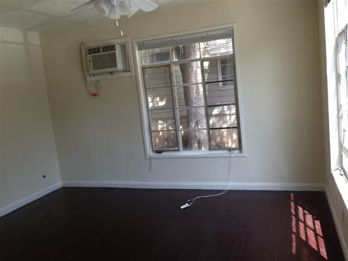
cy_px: 130
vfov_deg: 42.9
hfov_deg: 55.4
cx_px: 174
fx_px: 332
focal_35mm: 33
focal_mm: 4.13
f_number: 2.4
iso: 80
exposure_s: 1/120
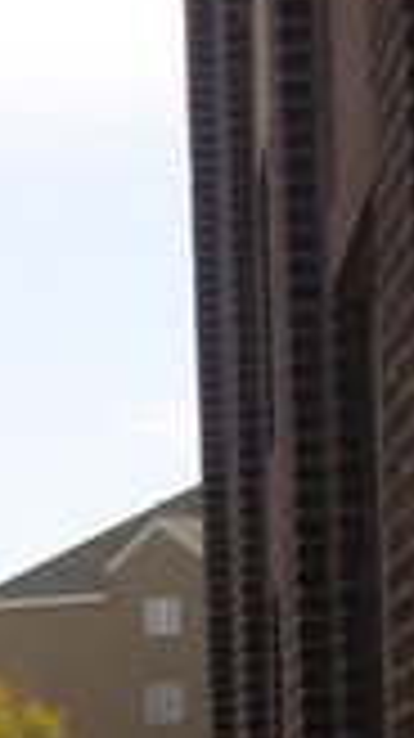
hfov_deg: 3.7
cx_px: -158
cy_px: 544
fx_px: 6317
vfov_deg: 6.7
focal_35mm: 323
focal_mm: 12.5
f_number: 3.6
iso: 50
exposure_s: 1/704
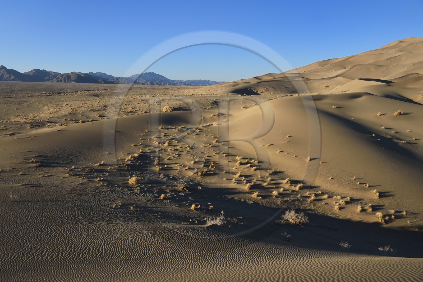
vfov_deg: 42.3
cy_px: 141
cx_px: 212
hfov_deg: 60.3
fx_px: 364
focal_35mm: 31
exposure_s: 1/200
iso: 200
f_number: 13
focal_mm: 31
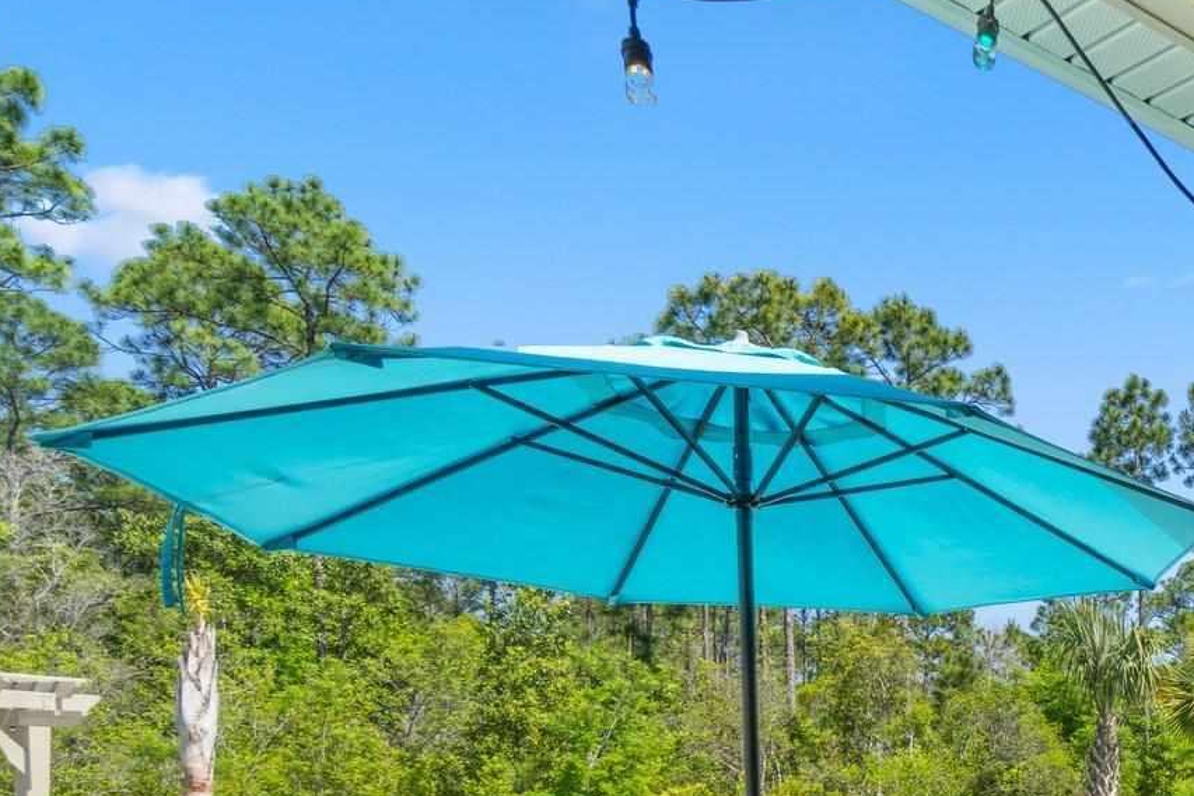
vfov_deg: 33.9
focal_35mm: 36
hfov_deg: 41.0
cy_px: 784
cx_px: 1354
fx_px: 1194
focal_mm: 10
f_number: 9.5
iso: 100
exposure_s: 1/10
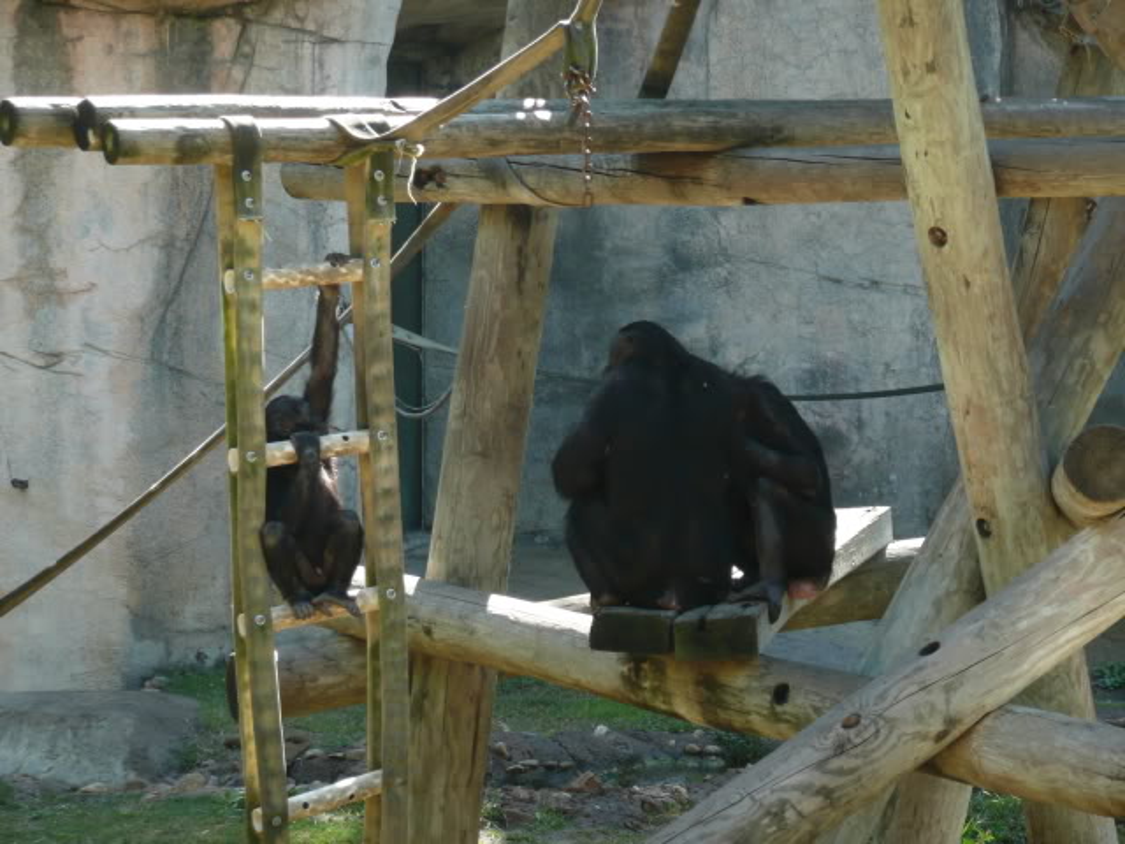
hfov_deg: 11.1
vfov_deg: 8.3
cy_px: 422
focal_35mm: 178
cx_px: 562
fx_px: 5785
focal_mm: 29.2
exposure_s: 1/80
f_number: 4.8
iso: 100
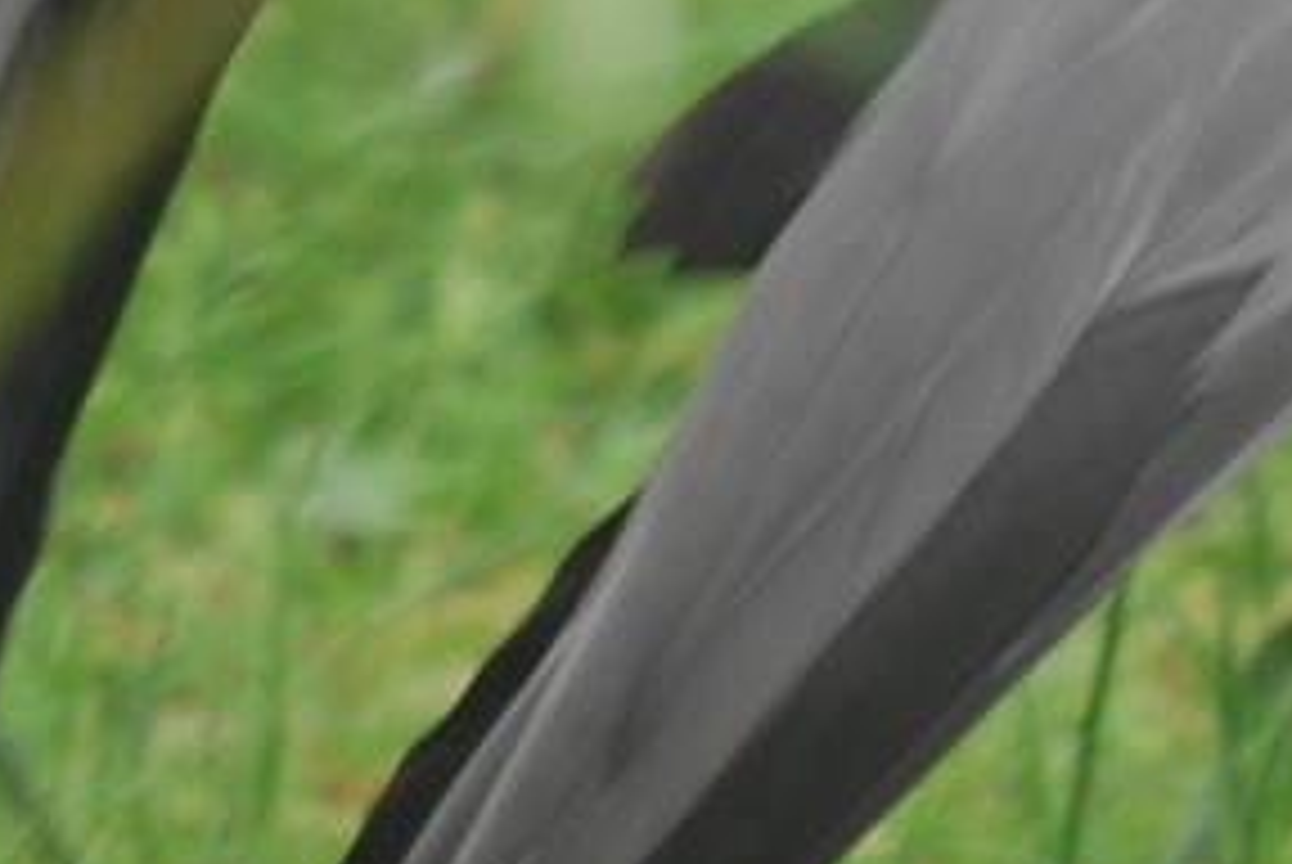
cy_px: -1127
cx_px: 1742
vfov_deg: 0.5
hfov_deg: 0.8
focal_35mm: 2513
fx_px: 90279
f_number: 5.6
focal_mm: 300
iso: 400
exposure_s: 1/100
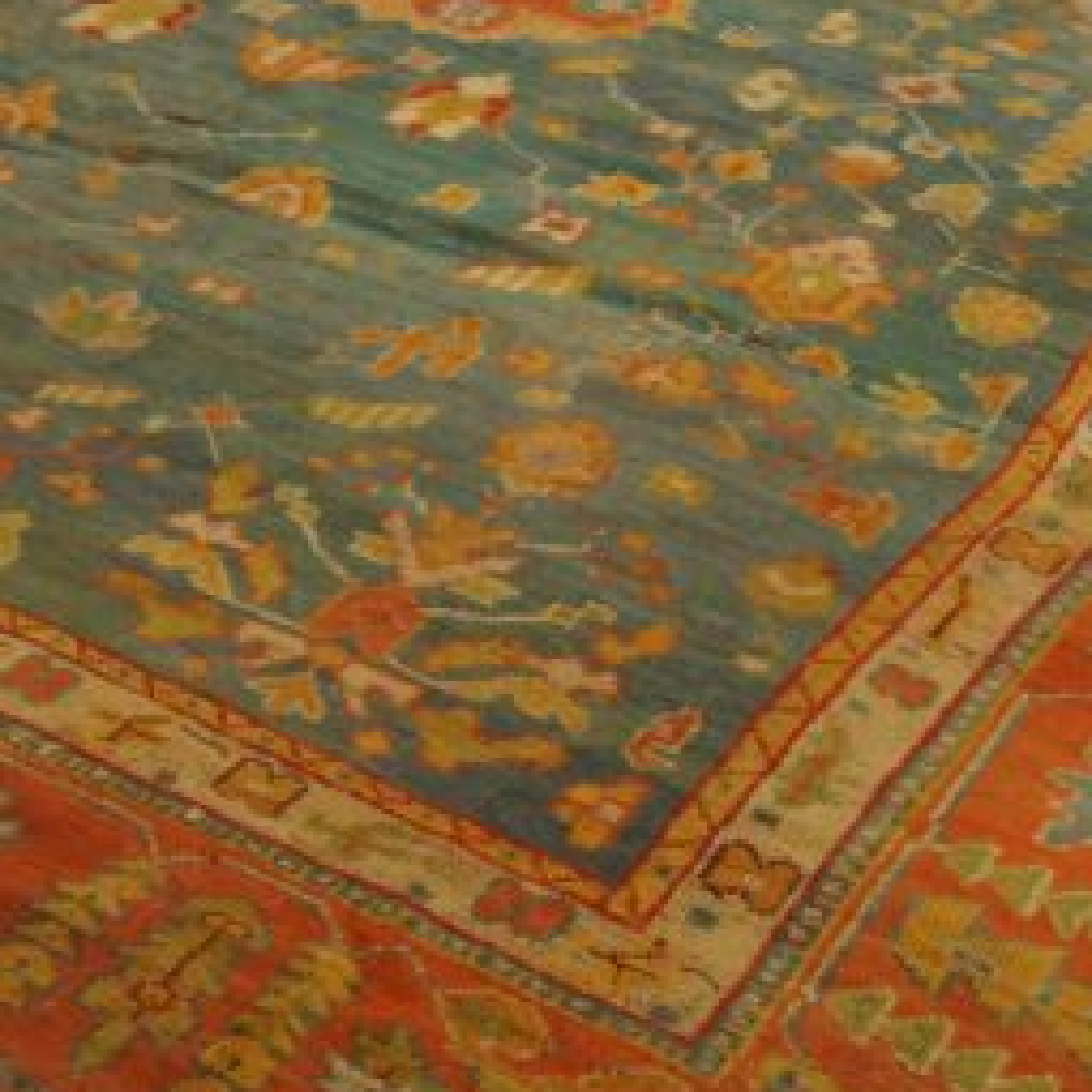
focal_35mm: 69
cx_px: 462
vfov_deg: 24.9
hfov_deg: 25.0
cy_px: 353
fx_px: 2463
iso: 640
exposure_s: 1/60
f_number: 4
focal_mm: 23
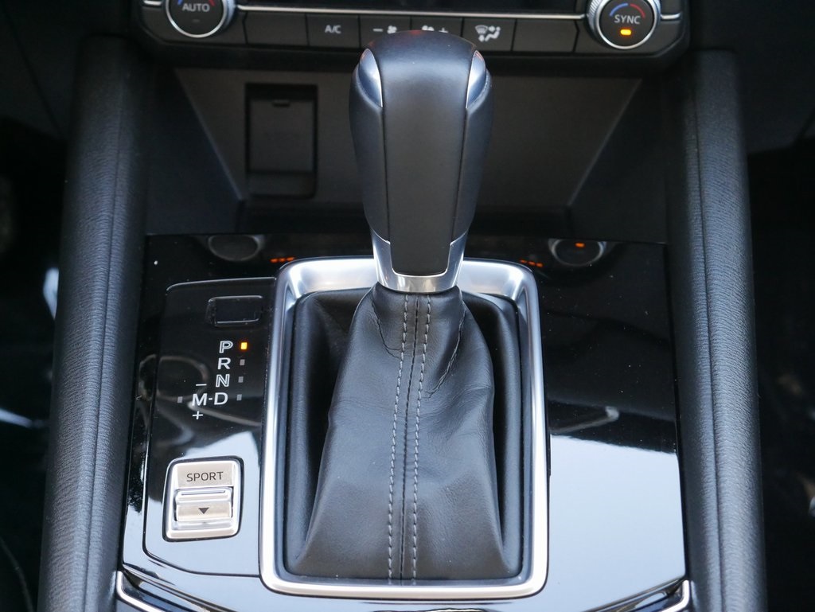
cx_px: 408
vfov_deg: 21.6
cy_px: 306
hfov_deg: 28.5
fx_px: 1602
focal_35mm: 68
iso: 3200
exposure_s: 1/125
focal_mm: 34
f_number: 5.4
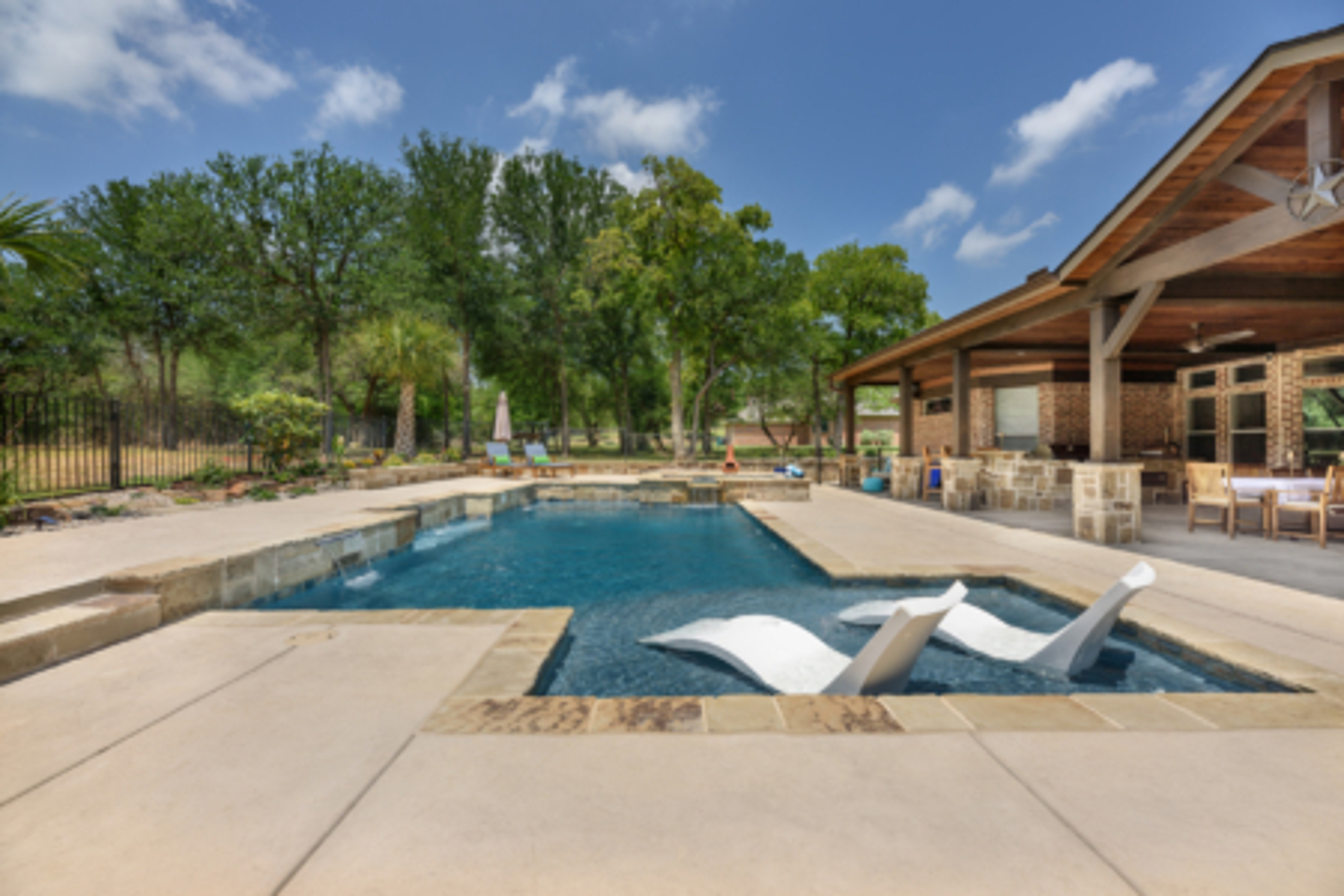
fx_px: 523
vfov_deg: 81.2
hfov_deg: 104.3
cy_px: 448
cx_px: 672
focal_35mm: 14
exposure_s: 1/500
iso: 64
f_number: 8
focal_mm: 14
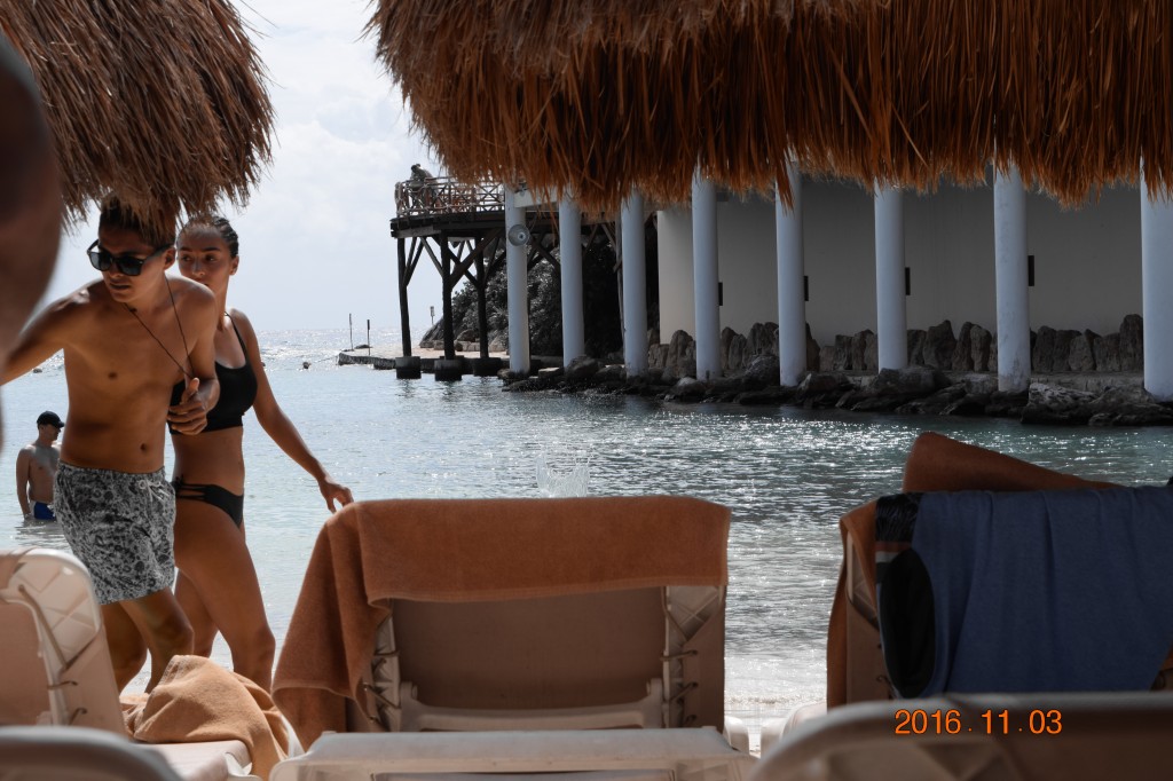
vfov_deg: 16.5
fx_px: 2687
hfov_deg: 24.6
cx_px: 586
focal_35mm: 82
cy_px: 390
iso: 200
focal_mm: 55
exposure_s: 1/400
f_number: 10
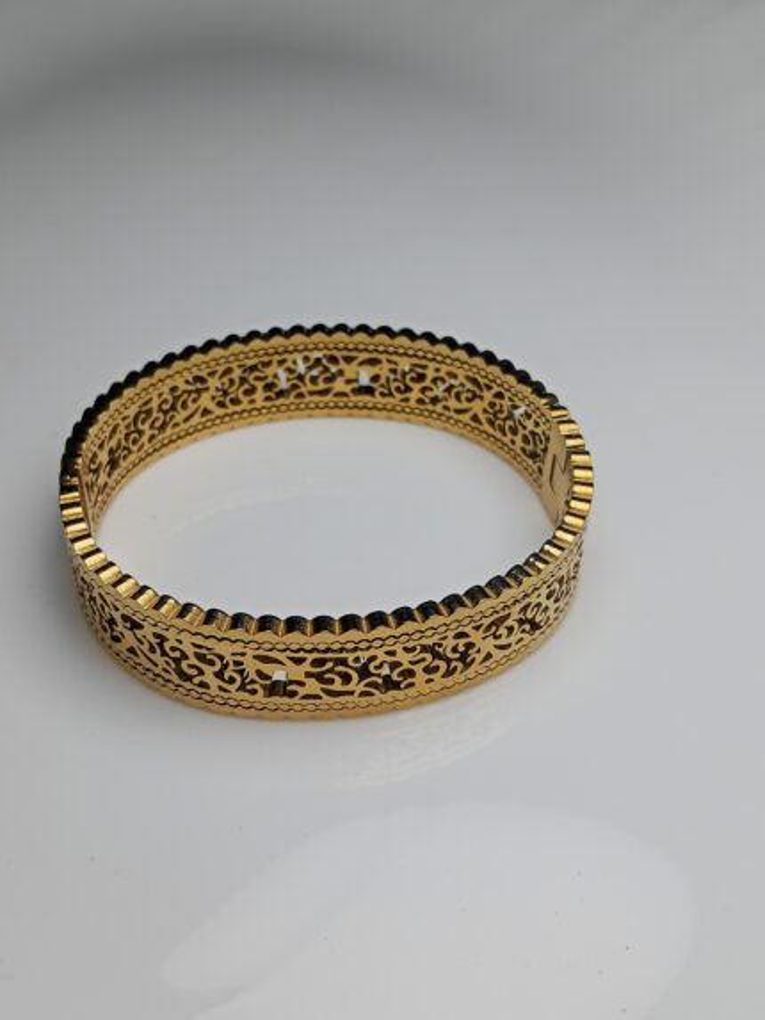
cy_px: 510
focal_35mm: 39
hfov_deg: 36.8
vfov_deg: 47.9
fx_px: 1149
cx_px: 382
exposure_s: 1/431
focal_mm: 3.98
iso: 50
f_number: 1.8
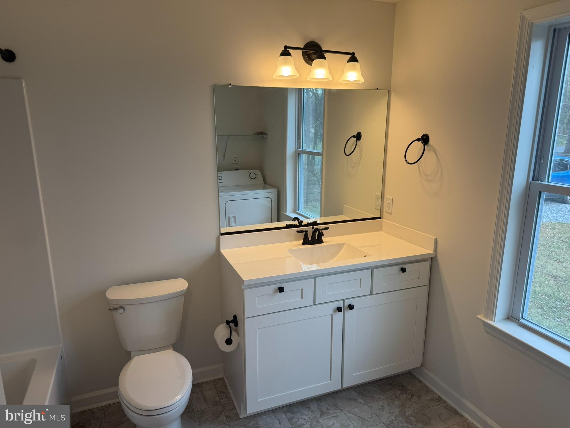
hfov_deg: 71.6
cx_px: 285
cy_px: 214
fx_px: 395
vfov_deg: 56.8
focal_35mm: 24
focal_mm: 6.76
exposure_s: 1/222
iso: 64
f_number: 1.78
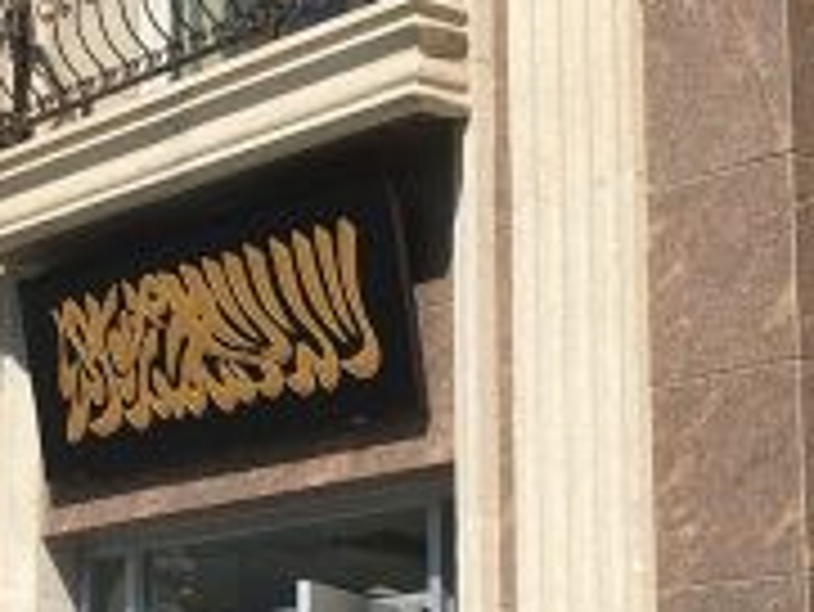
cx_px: 49
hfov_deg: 17.3
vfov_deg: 13.2
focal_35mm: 112
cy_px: 380
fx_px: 2635
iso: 25
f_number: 2.2
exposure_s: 1/2404
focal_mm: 4.15
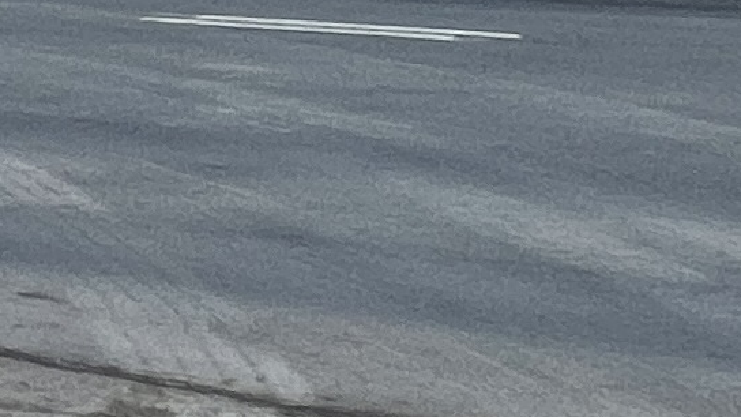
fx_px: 2063
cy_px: -766
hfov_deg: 10.0
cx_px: -1769
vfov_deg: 9.5
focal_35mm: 105
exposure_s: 1/1623
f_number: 1.8
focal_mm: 1.57
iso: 32
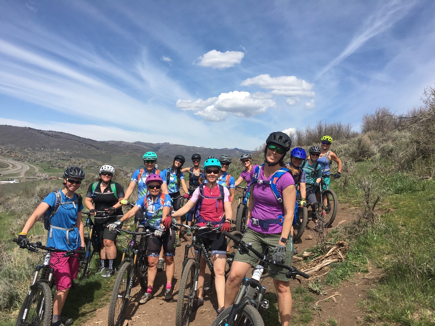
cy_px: 163
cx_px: 218
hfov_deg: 61.7
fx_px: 364
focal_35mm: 29
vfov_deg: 48.2
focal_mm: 4.15
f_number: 2.2
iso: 25
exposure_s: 1/1972
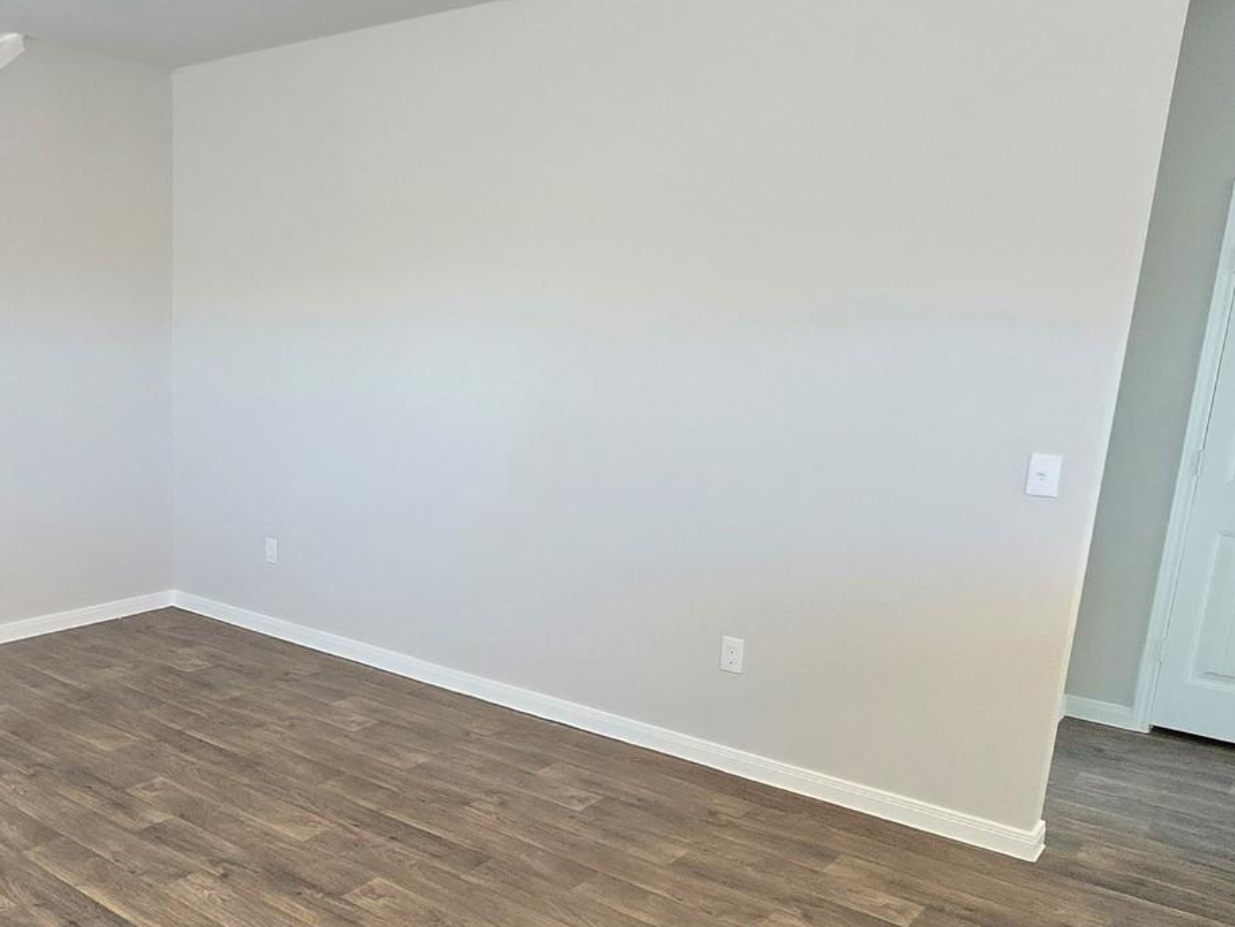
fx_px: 1035
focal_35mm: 29
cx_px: 287
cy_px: 570
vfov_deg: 47.9
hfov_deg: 58.0
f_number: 2.2
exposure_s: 1/60
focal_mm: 2.2
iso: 1250
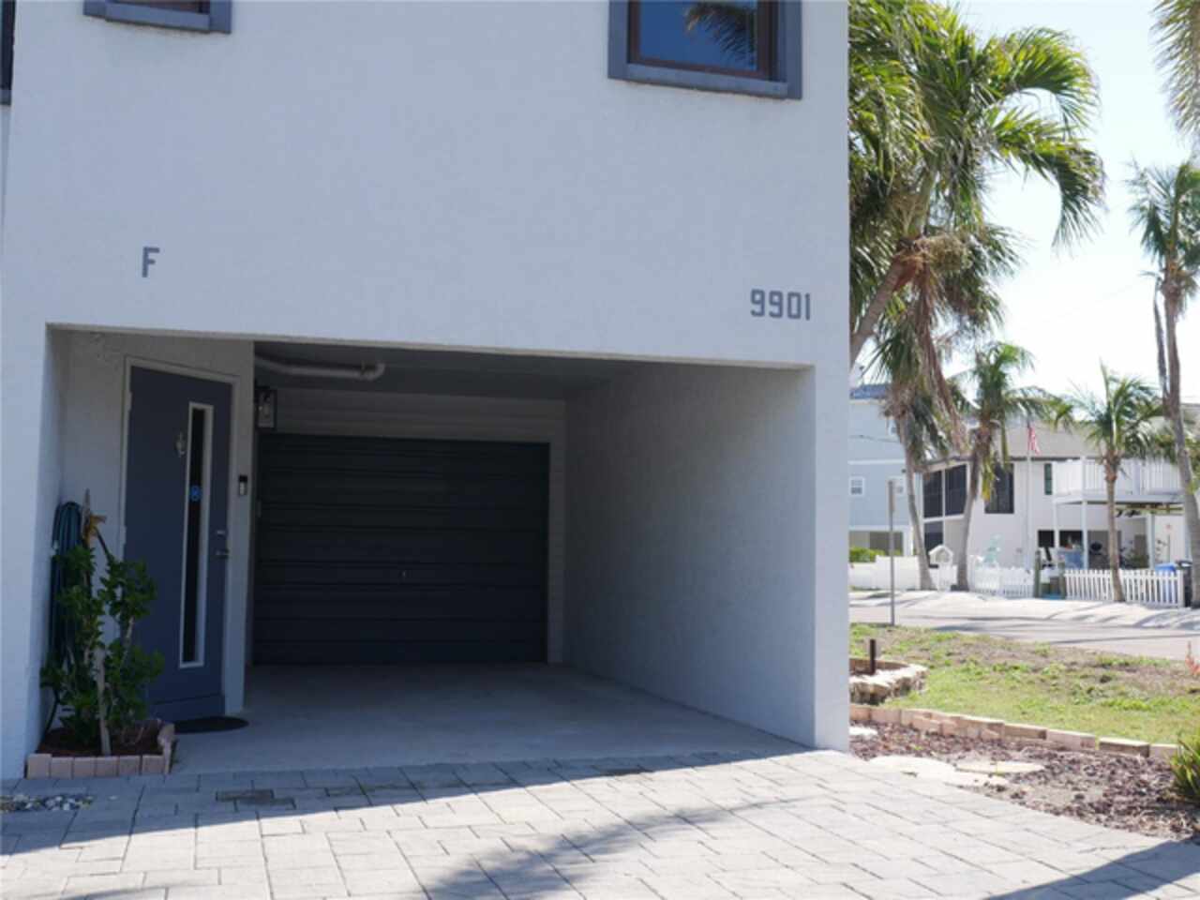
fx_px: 1317
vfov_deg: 37.7
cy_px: 450
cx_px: 600
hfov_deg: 49.0
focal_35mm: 38
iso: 200
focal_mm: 19
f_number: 7.1
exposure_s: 1/250
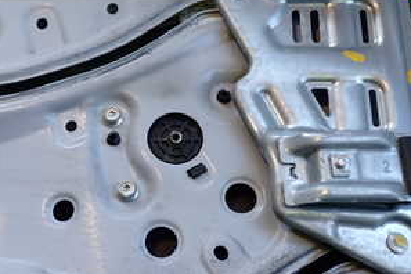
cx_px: 102
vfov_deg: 21.6
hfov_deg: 31.3
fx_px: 719
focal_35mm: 63
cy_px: 126
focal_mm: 5.4
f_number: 2.3
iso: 200
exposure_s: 1/125
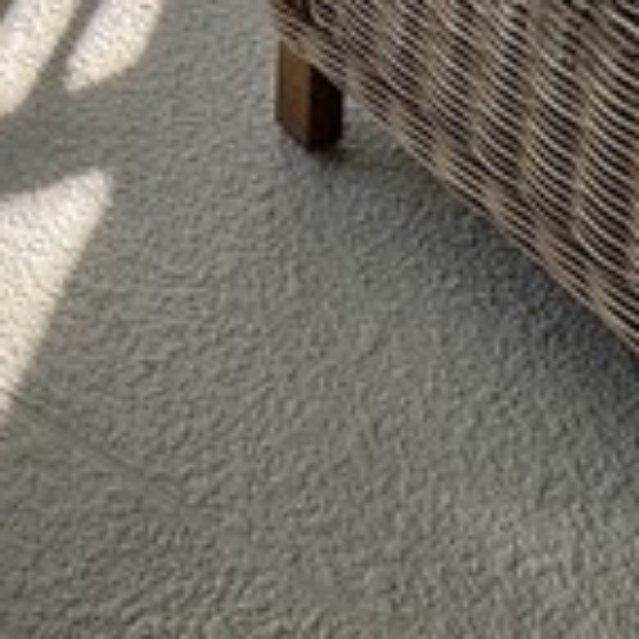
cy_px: -1048
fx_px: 1859
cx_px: -414
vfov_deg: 12.8
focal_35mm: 89
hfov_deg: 17.0
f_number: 2.2
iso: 40
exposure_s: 1/169
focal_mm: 2.22
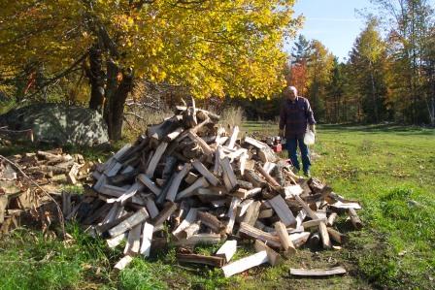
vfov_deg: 35.1
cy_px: 145
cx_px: 218
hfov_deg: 50.7
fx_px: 459
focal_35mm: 38
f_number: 4.8
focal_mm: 8
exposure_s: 1/500
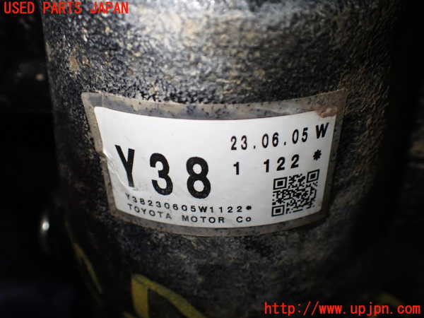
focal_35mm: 30
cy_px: 159
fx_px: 367
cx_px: 212
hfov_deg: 60.0
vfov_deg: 46.8
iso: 250
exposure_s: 1/125
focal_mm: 5.4
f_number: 2.3
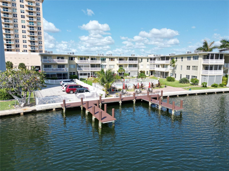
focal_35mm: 24
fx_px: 159
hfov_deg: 71.6
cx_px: 114
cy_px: 86
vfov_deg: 56.8
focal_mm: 6.72
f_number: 1.7
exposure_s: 1/2500
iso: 110
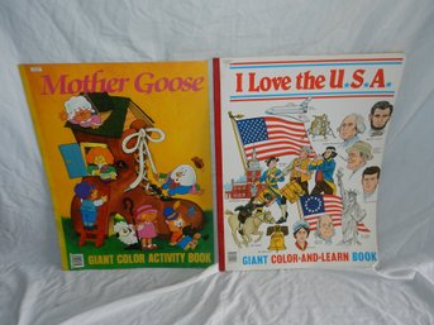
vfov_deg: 54.9
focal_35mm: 25
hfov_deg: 69.4
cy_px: 162
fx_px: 313
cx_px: 217
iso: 200
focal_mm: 4.5
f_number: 3.5
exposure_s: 1/30
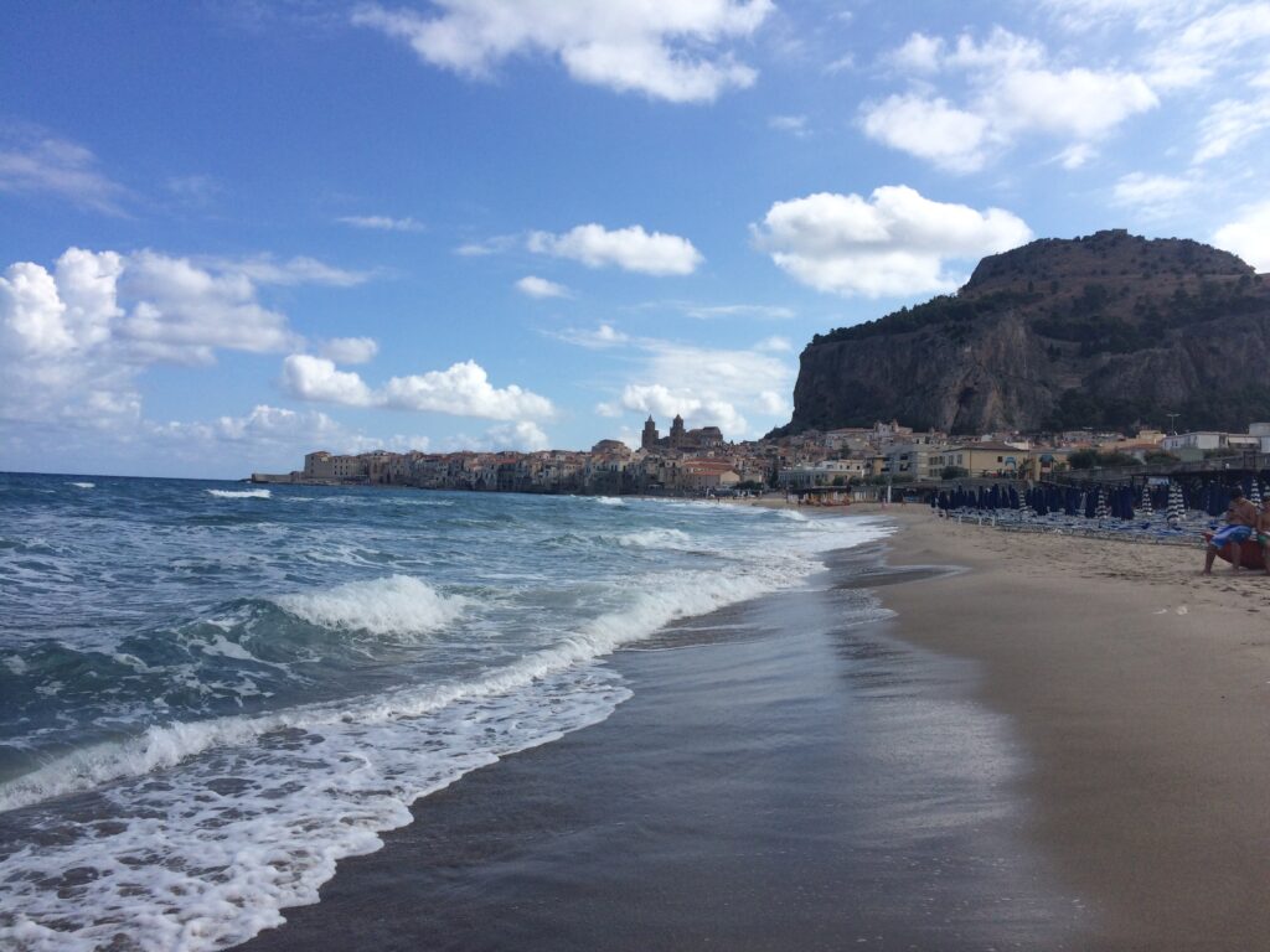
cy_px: 476
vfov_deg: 48.2
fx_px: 1064
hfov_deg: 61.7
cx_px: 635
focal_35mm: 29
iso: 32
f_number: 2.2
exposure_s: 1/3731
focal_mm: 4.15
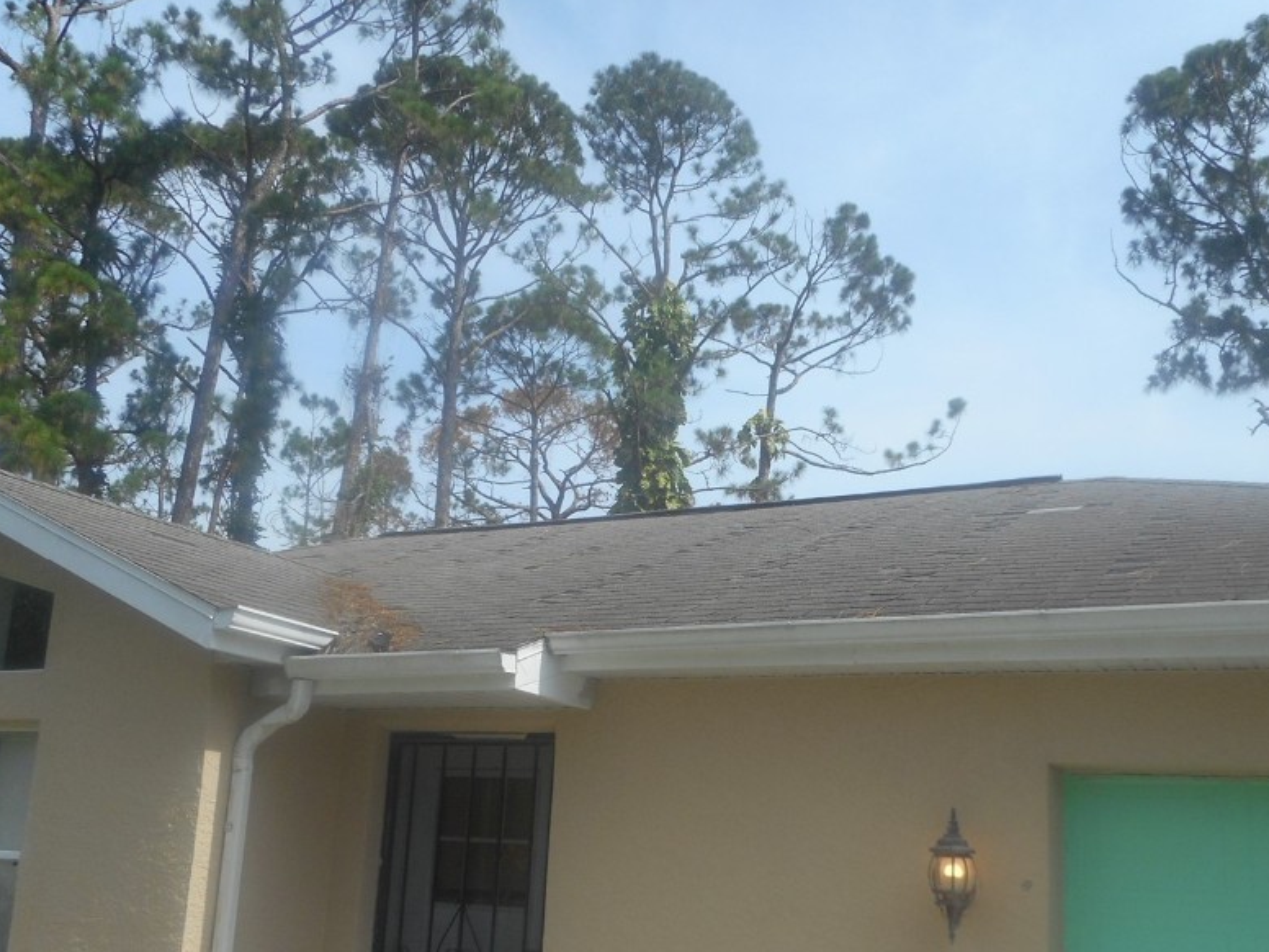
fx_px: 1210
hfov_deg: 55.2
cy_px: 612
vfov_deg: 42.5
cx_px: 718
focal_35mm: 33
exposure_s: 1/640
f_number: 3.7
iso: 80
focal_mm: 4.5
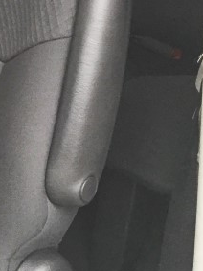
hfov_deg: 12.7
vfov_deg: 18.0
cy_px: -31
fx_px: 822
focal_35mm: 105
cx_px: -177
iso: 50
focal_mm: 4.15
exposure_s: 1/30
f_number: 2.2
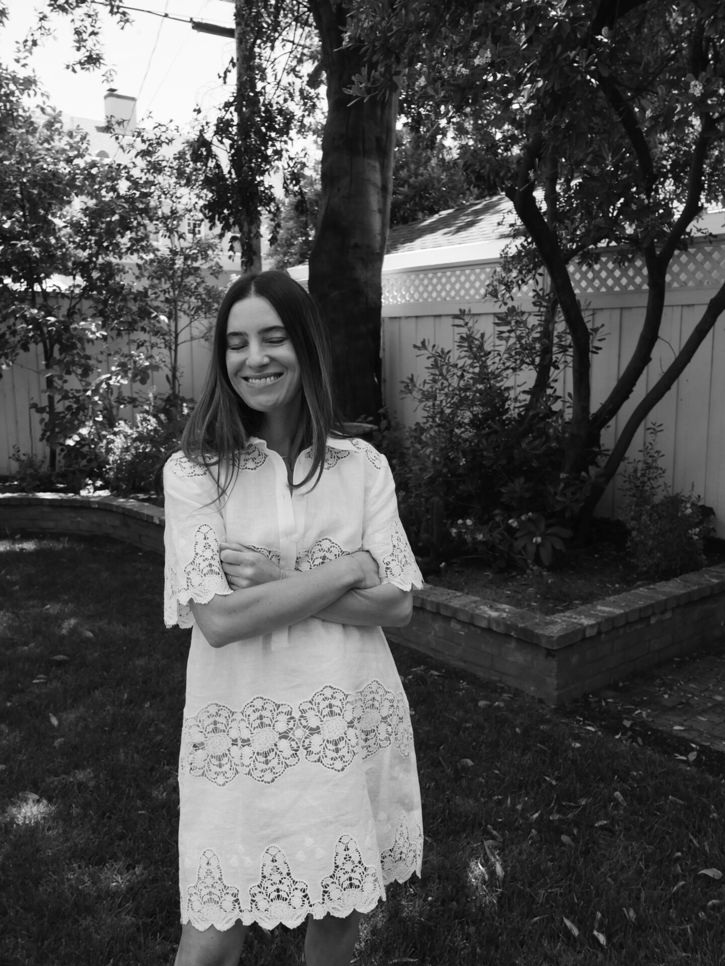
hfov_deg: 45.4
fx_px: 866
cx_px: 362
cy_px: 483
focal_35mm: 31
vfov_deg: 58.4
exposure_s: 1/250
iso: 200
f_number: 5.6
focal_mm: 14.1
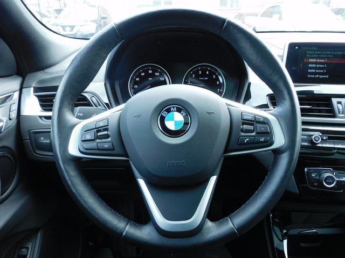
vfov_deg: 49.7
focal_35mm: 28
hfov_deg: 63.4
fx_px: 279
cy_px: 129
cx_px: 172
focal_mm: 5
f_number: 3.5
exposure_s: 1/30
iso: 125
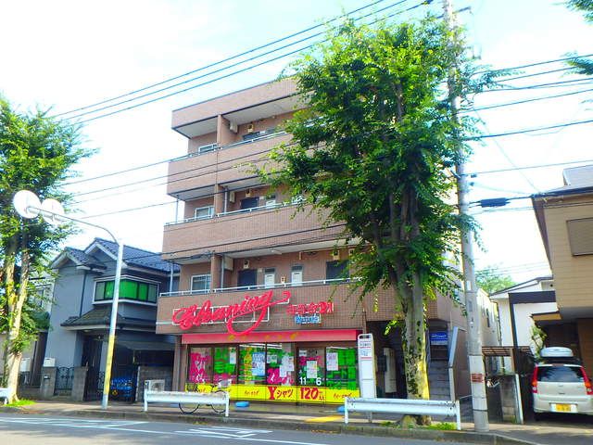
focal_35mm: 29
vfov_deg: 48.2
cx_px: 296
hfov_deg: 61.7
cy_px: 222
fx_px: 497
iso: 125
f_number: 4.6
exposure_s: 1/160
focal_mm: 5.2
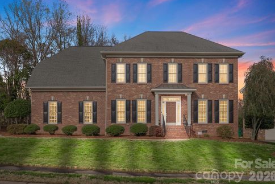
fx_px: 245
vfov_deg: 41.1
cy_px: 91
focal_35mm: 32
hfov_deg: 58.7
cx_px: 137
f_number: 16
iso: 100
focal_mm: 31
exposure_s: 1/50
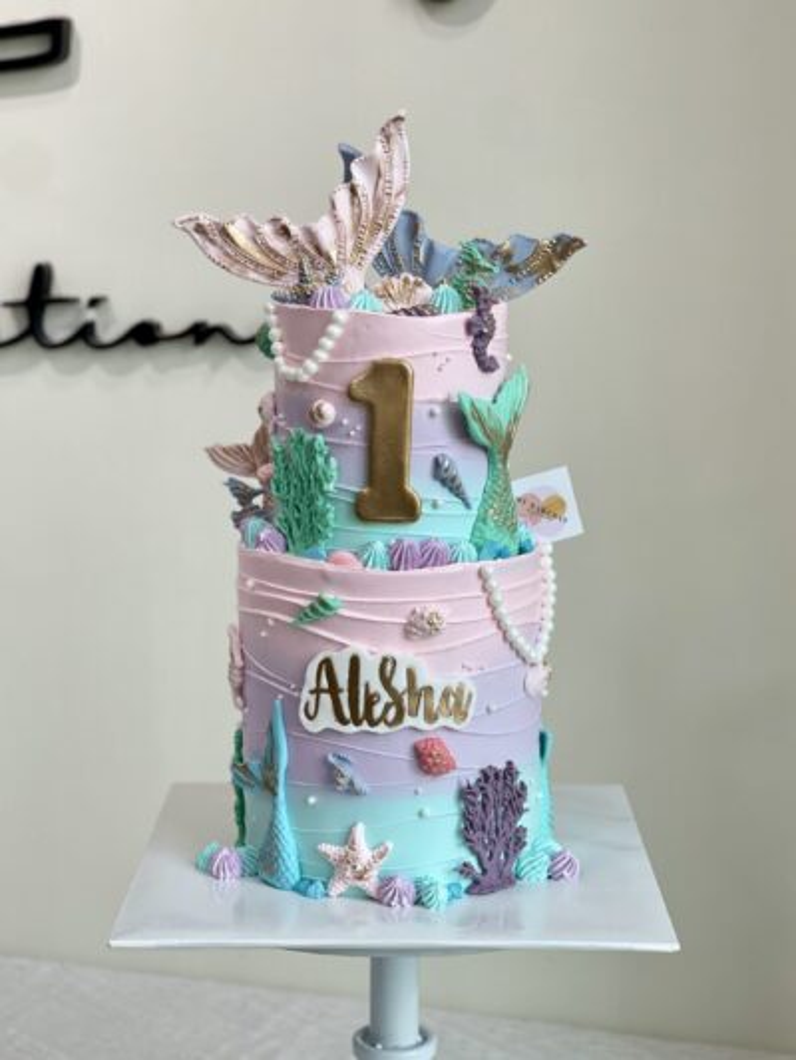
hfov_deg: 22.9
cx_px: 398
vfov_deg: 30.3
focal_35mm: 64
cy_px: 530
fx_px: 1961
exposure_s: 1/100
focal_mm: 7.5
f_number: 2.2
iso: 100
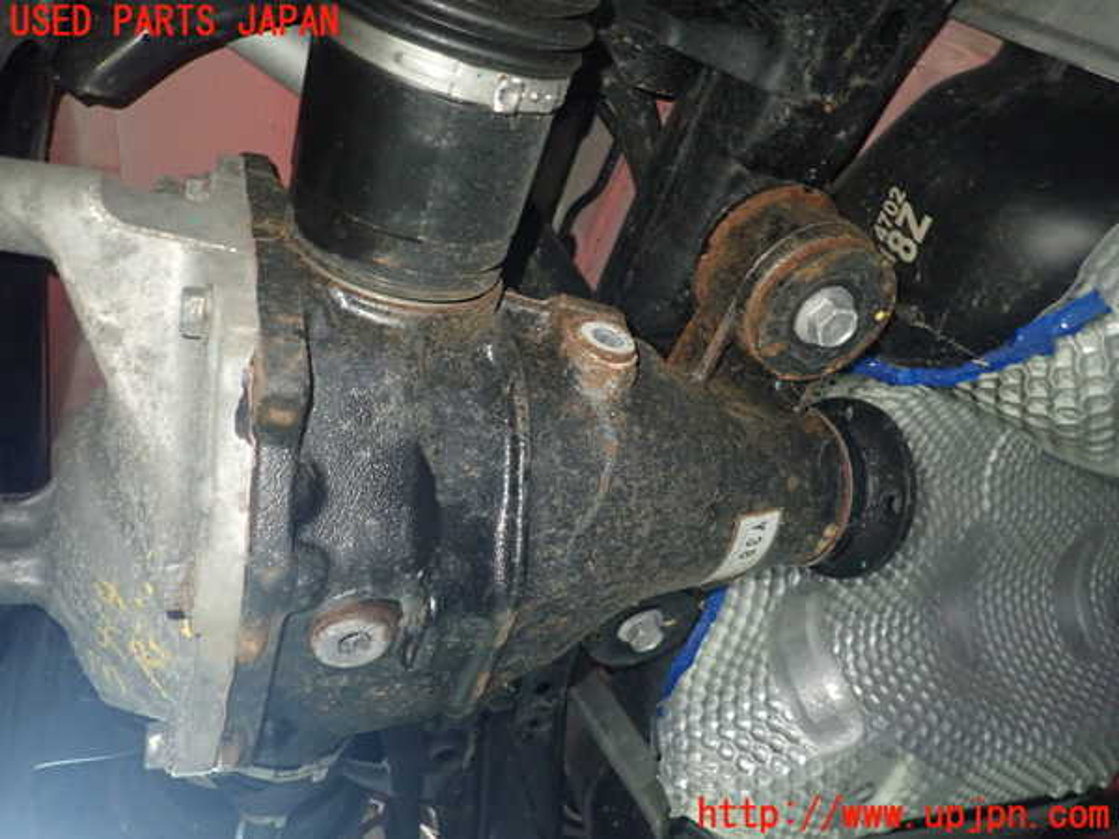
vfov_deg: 54.9
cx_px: 560
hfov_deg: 69.4
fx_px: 808
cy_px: 420
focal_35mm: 25
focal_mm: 4.5
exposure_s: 1/20
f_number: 2
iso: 800
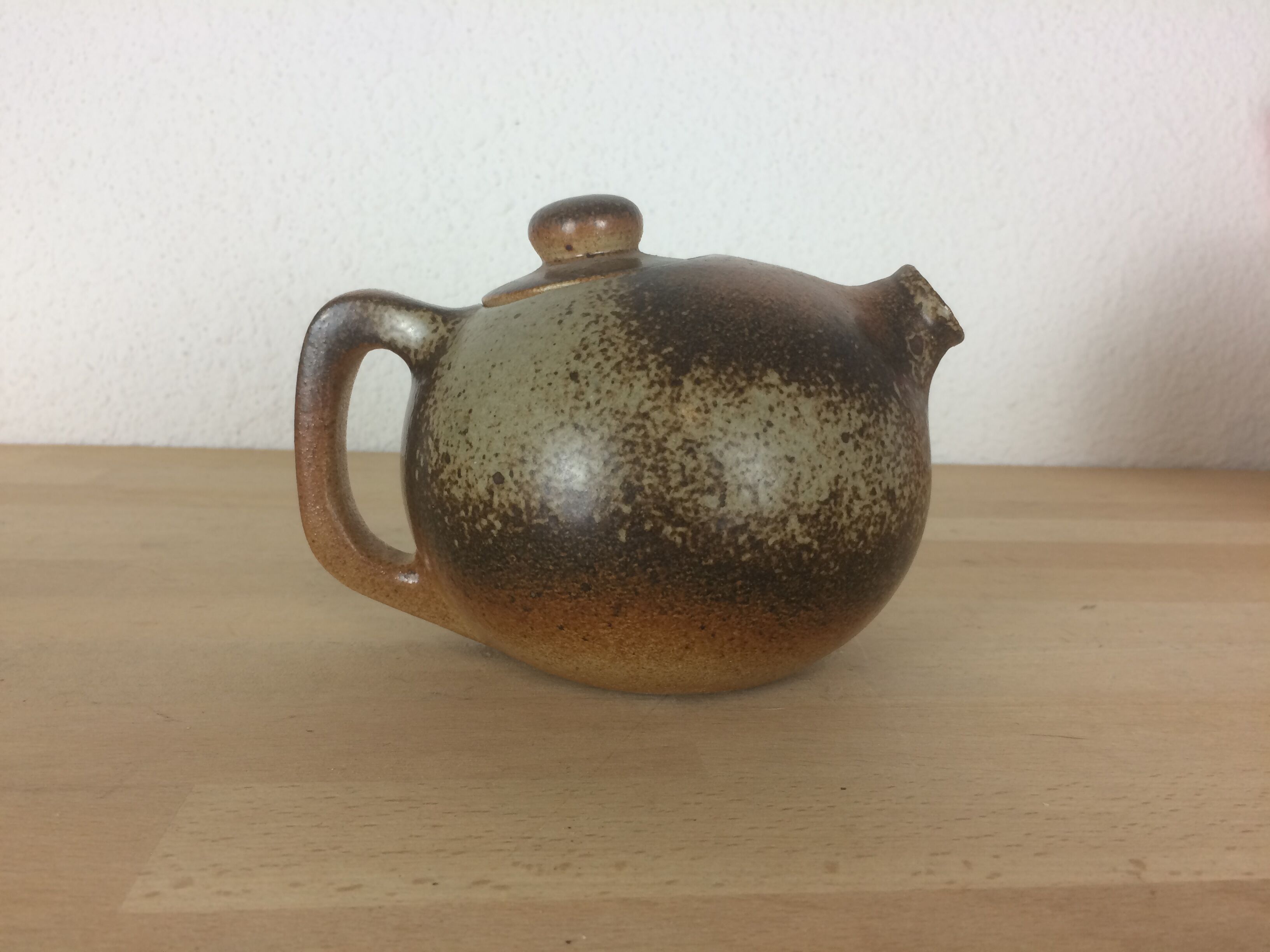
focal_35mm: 29
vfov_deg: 48.2
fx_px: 1064
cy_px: 476
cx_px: 635
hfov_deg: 61.7
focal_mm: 4.15
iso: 32
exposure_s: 1/33
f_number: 2.2
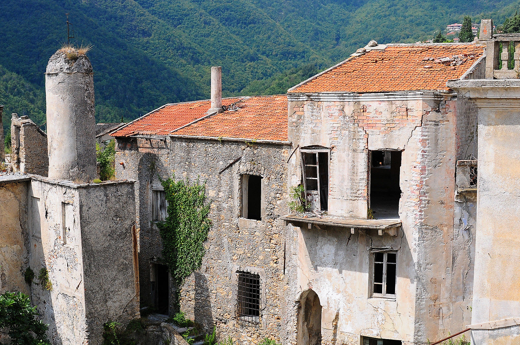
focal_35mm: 71
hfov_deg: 28.6
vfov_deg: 19.2
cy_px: 207
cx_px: 226
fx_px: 1021
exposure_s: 1/640
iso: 200
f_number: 5
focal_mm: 31
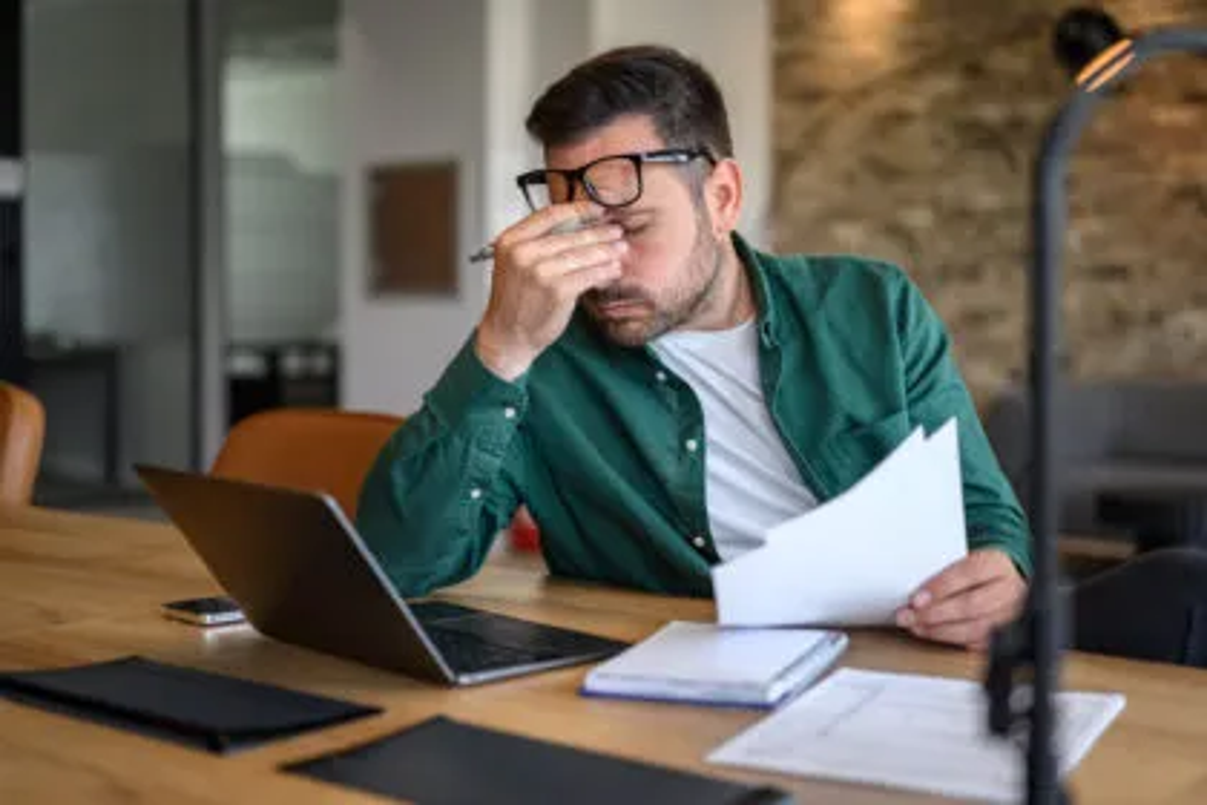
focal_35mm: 50
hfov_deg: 39.6
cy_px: 402
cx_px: 604
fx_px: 1676
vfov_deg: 27.0
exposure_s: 1/250
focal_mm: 50
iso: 160
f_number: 2
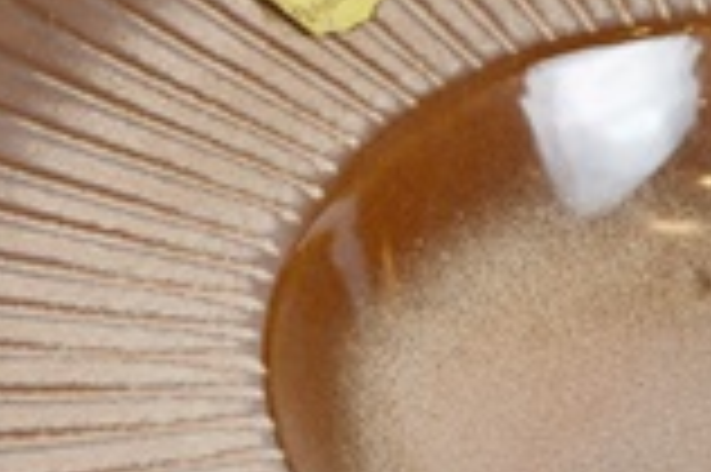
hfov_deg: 13.7
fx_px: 2920
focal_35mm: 148
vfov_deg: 9.3
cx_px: 729
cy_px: 234
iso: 400
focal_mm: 26
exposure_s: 1/125
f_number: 5.6
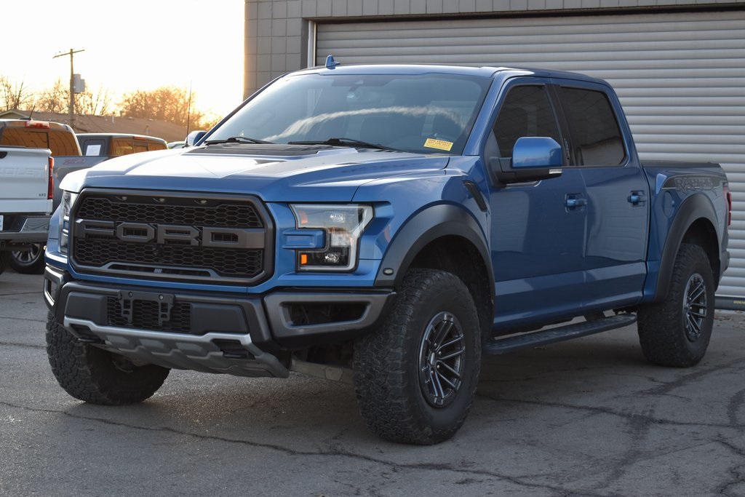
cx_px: 372
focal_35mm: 75
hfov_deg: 27.0
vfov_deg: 18.2
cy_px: 248
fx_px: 1552
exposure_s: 1/125
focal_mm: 50
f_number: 6.3
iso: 400
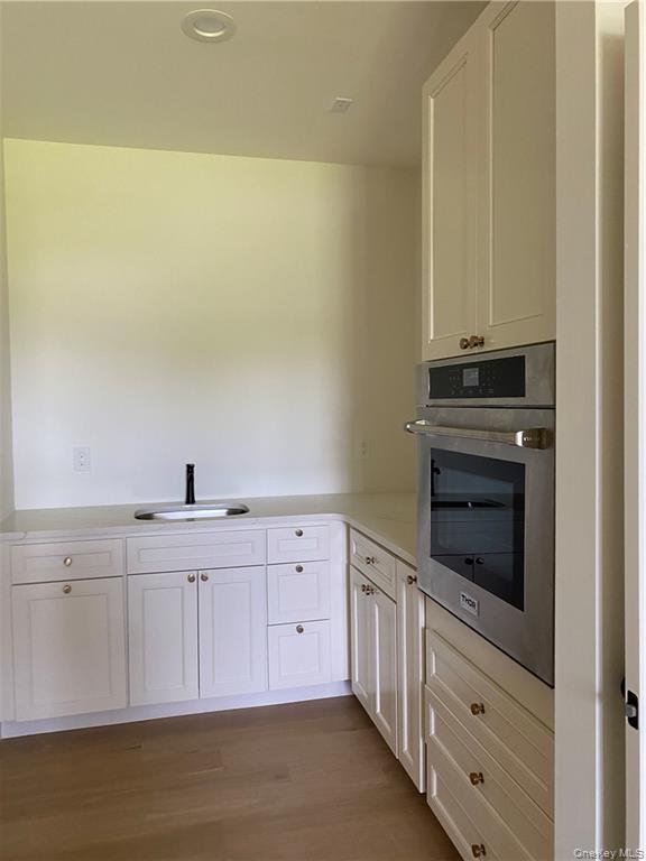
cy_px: 430
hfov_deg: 53.1
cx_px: 323
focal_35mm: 26
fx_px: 647
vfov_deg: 67.3
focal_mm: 4.25
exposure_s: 1/60
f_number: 1.8
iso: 200
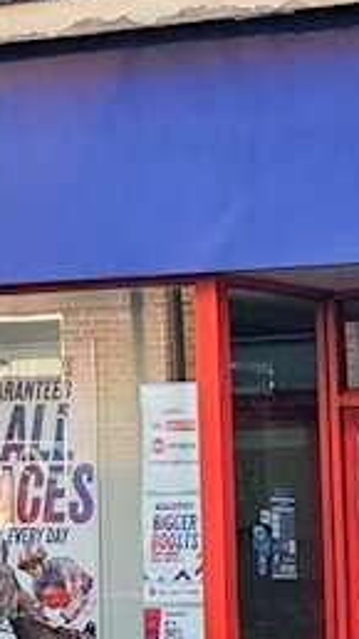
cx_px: -151
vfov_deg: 15.4
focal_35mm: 136
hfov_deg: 8.7
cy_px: -62
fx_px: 2303
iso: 80
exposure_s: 1/3200
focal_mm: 6.25
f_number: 1.7
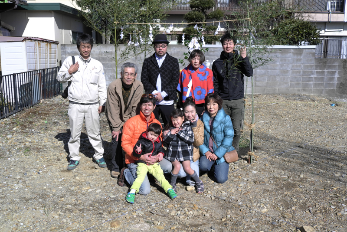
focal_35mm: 35
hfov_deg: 54.4
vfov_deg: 37.9
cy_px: 116
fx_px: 338
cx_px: 174
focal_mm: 24
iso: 100
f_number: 6.3
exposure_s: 1/640
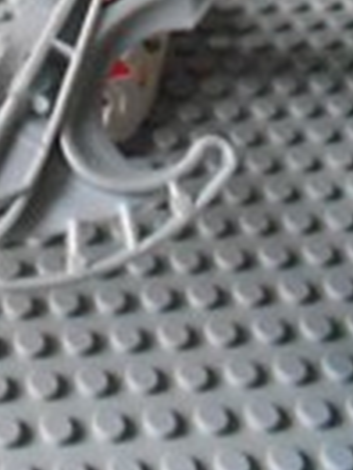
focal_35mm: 88
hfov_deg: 15.2
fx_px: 1197
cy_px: -199
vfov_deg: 19.8
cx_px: -218
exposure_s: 1/20
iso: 800
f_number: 3.2
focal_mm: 4.6
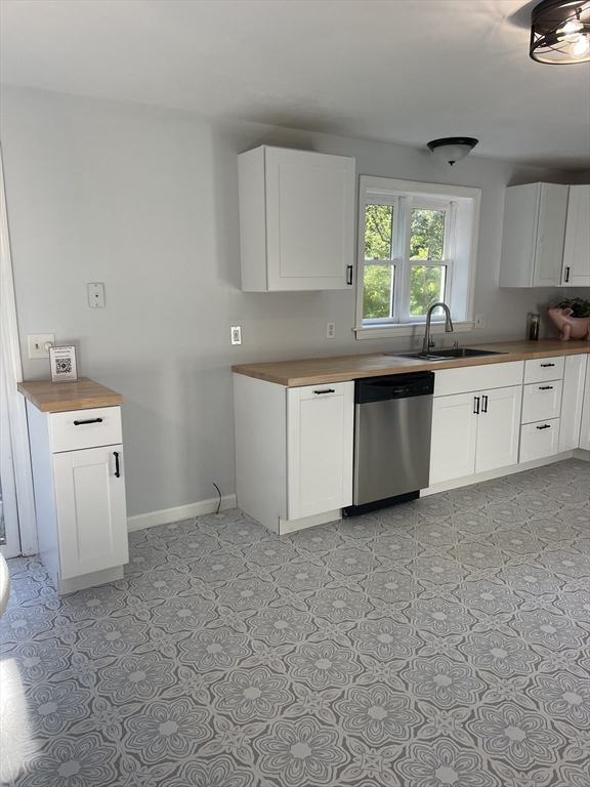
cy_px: 394
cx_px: 295
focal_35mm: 26
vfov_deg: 67.3
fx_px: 591
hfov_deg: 53.1
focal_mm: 4.2
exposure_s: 1/120
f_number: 1.6
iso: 80
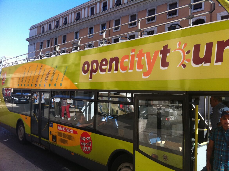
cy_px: 86
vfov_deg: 40.6
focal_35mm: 35
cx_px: 114
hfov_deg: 52.7
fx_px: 231
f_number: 2.8
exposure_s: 1/511
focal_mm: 3.85
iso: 80
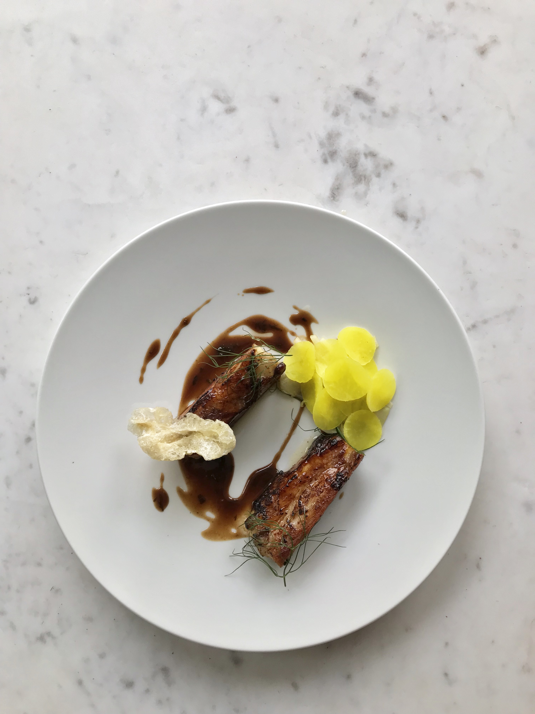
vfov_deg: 63.4
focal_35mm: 28
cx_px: 268
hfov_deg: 49.7
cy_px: 357
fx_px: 577
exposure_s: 1/100
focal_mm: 3.99
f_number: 1.8
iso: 40
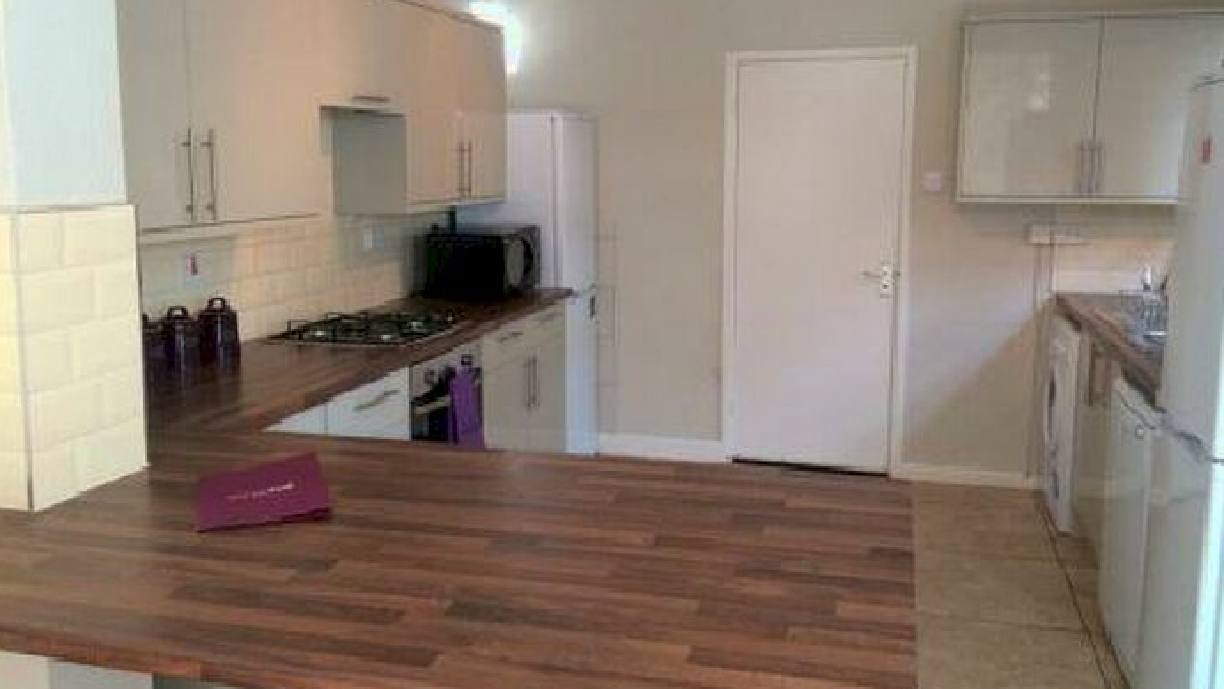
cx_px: 608
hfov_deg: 61.0
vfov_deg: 36.7
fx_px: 1039
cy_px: 316
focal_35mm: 32
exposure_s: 1/30
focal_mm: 4.15
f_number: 2.2
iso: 64
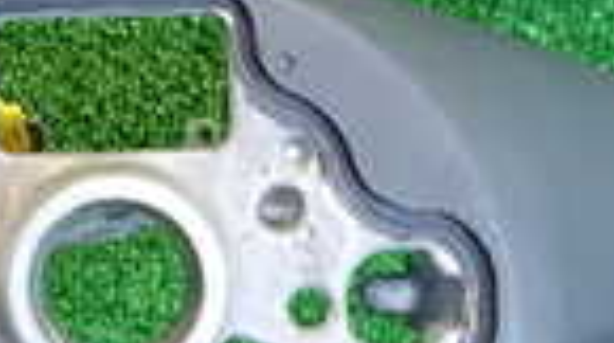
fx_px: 1837
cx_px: 123
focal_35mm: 113
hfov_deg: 18.8
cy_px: 191
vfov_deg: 10.7
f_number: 2
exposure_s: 1/30
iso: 200
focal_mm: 4.5
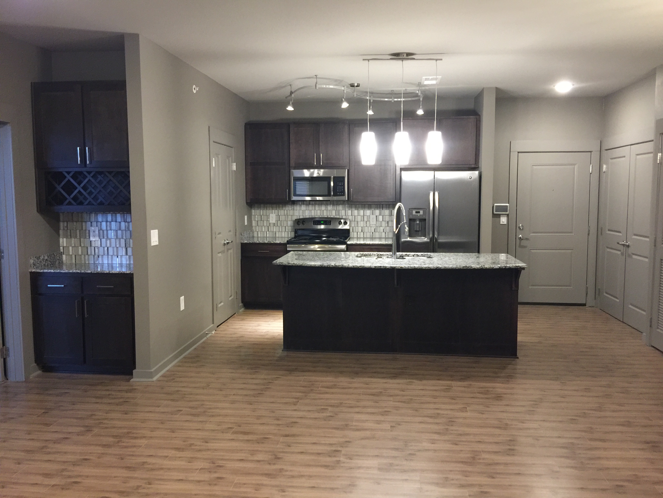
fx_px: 555
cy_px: 249
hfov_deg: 61.7
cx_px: 332
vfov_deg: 48.2
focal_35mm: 29
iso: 125
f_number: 2.2
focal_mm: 4.15
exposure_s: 1/15
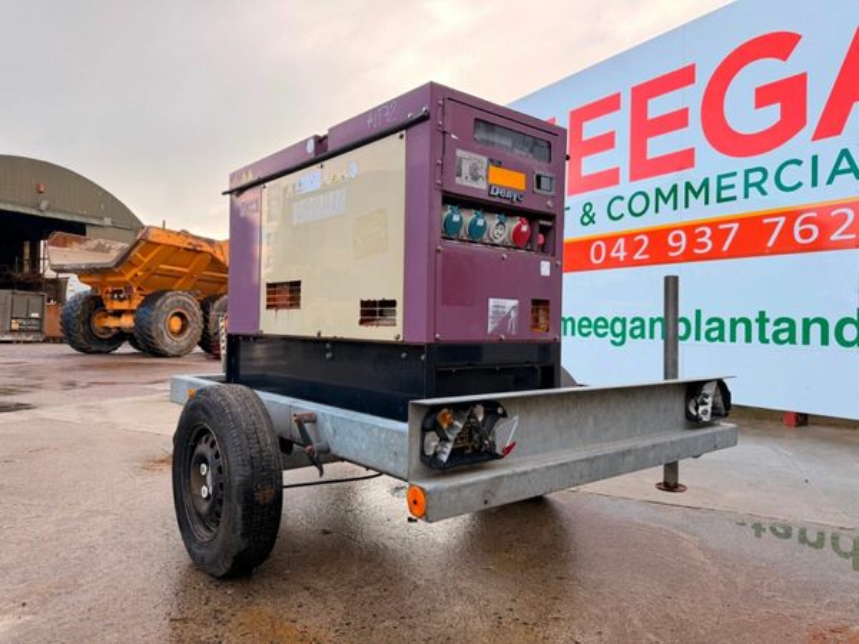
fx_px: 596
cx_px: 430
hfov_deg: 71.6
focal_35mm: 24
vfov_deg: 56.8
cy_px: 322
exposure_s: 1/796
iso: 100
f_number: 1.78
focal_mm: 6.76
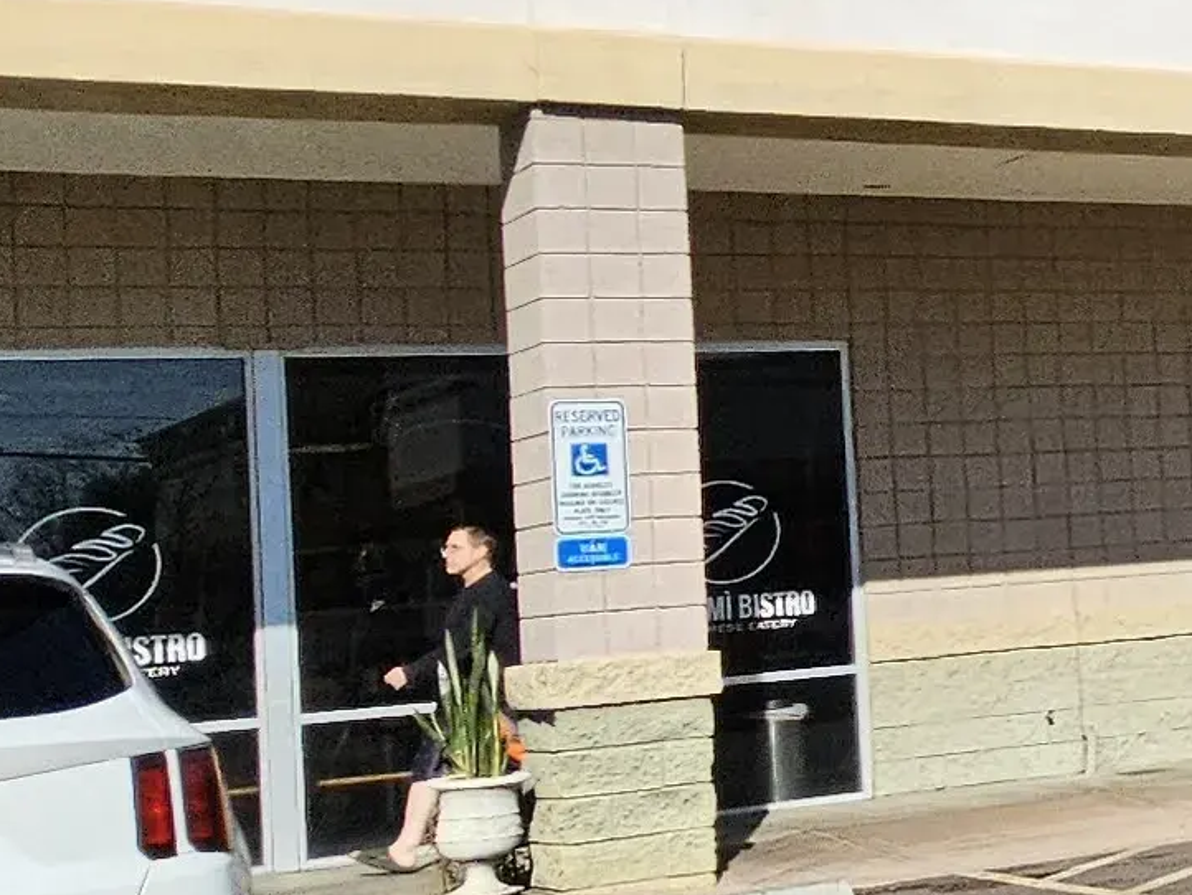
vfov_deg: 20.4
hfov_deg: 19.0
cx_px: 2262
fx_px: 2480
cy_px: 370
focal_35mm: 72
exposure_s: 1/3758
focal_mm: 2.2
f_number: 2.2
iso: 50
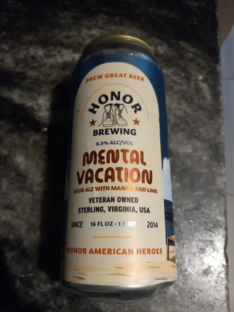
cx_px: 117
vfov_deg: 65.3
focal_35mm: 27
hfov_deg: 51.4
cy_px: 156
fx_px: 243
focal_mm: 3.94
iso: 250
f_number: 1.8
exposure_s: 1/40
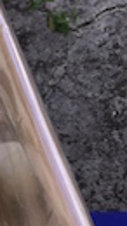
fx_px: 779
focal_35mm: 130
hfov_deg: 8.3
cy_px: 239
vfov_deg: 16.1
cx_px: -212
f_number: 2.2
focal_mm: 4.15
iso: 32
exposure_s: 1/628
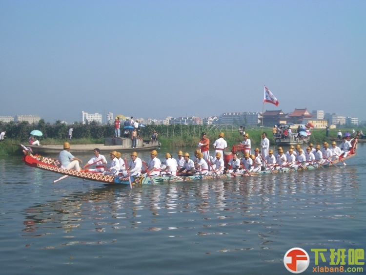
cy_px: 138
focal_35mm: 49
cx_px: 183
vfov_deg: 29.7
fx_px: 518
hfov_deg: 38.9
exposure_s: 1/400
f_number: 5
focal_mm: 8.2
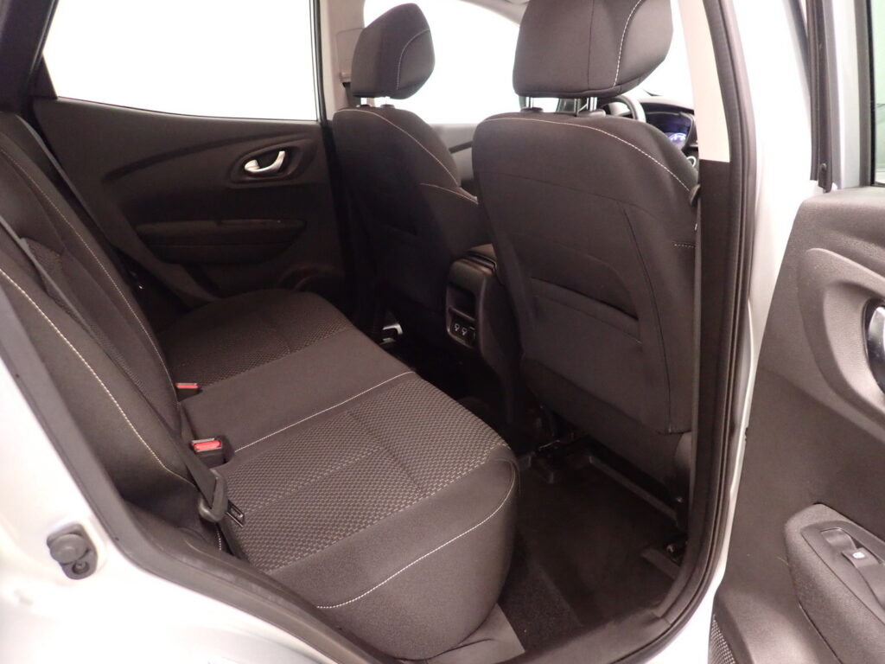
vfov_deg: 54.9
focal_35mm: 25
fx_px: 639
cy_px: 332
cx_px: 442
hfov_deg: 69.4
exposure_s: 1/13
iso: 800
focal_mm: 4.5
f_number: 2
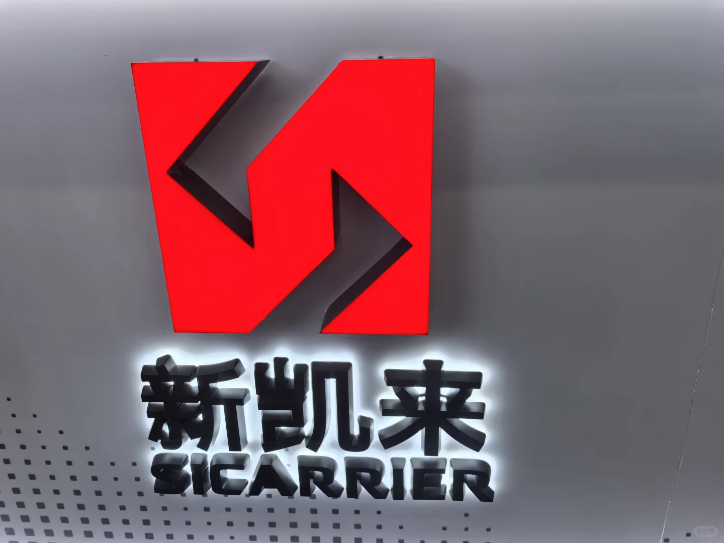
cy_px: 272
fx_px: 565
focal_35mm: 27
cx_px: 362
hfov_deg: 65.3
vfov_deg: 51.4
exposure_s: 1/118
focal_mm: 5.75
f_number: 2
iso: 50
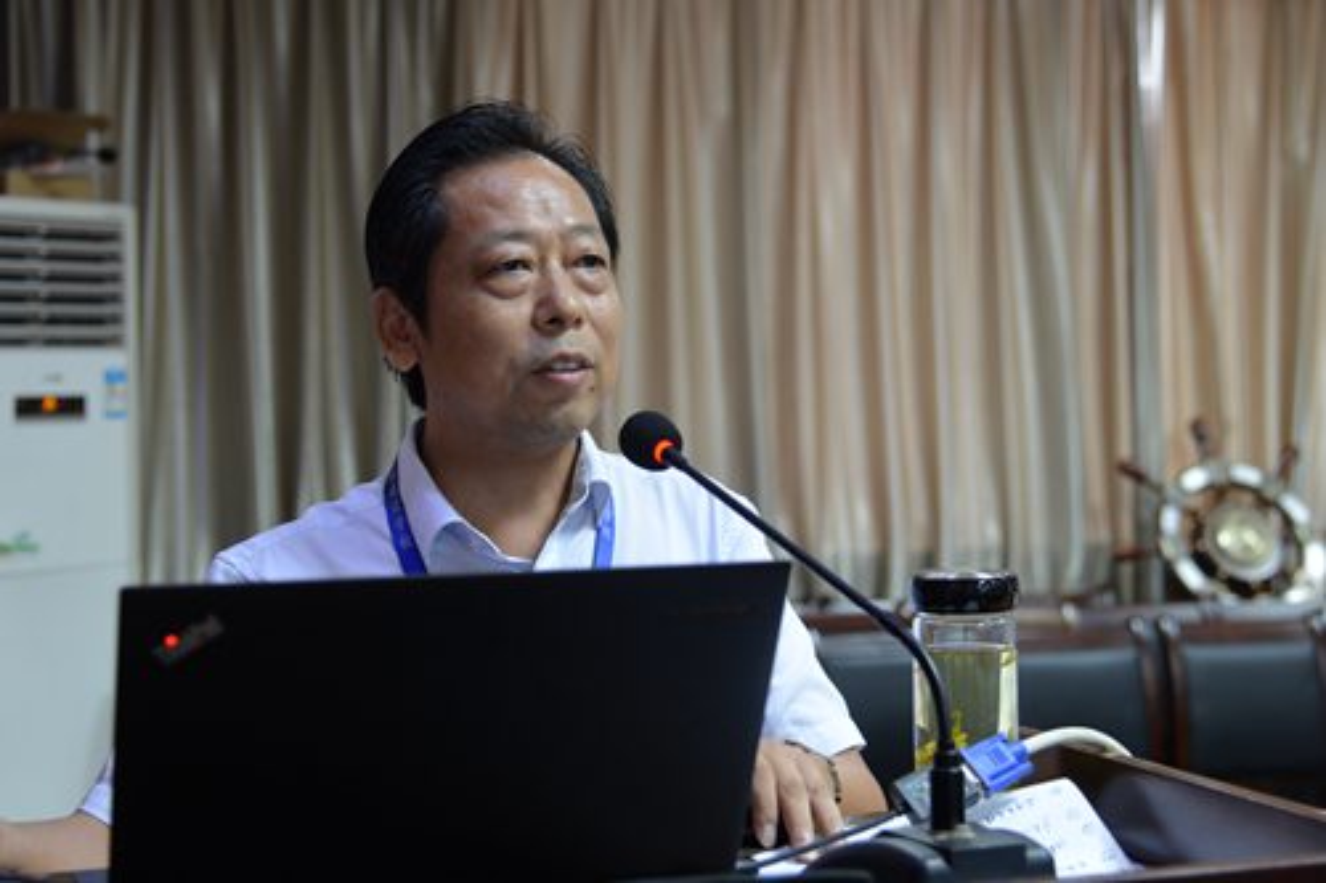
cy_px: 442
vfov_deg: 28.1
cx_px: 663
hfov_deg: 41.1
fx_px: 1767
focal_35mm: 48
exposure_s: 1/30
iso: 1600
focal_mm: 48
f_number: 4
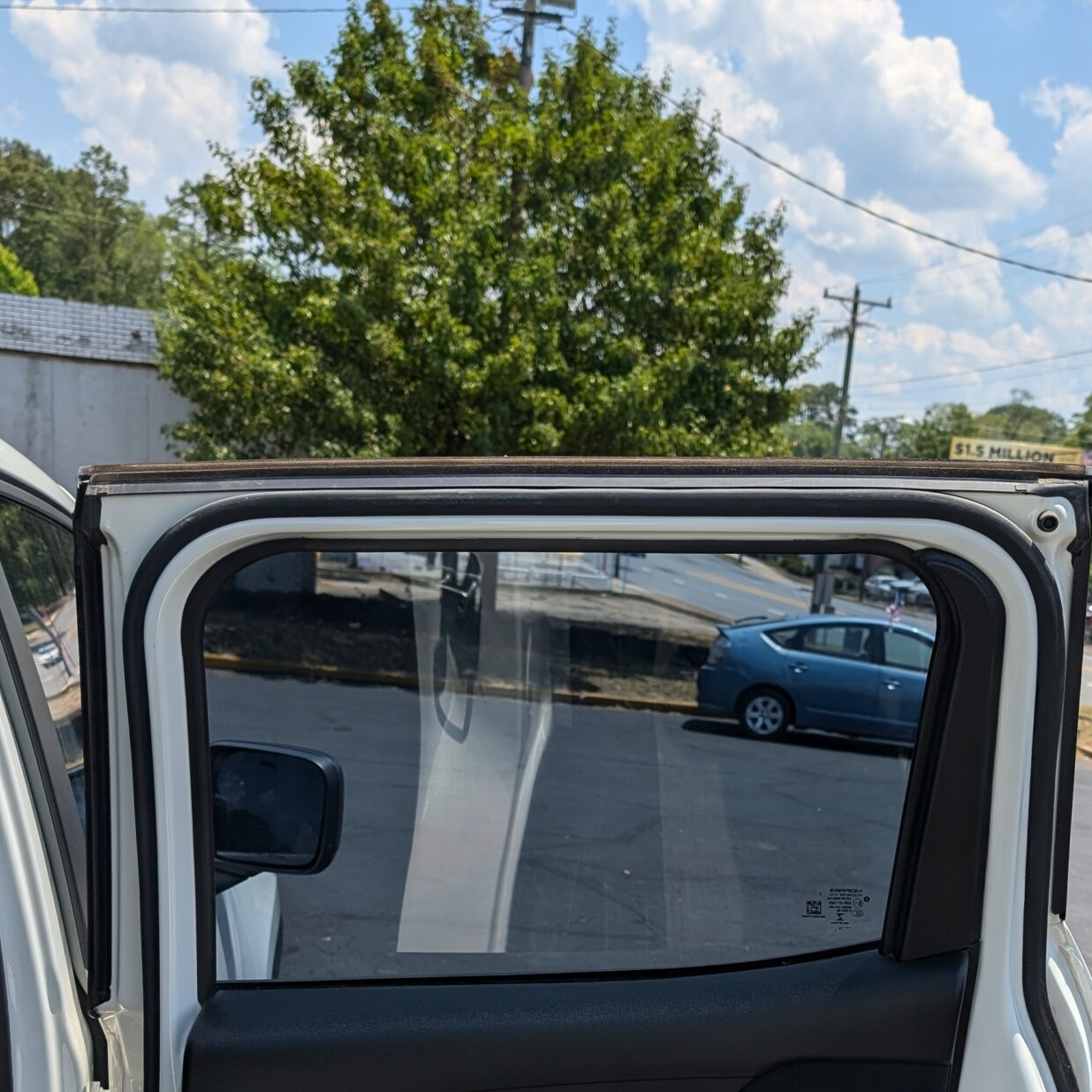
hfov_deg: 37.9
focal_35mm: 44
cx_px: 724
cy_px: 903
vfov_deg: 36.8
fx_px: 1570
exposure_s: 1/1066
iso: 20
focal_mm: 6.9
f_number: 1.68
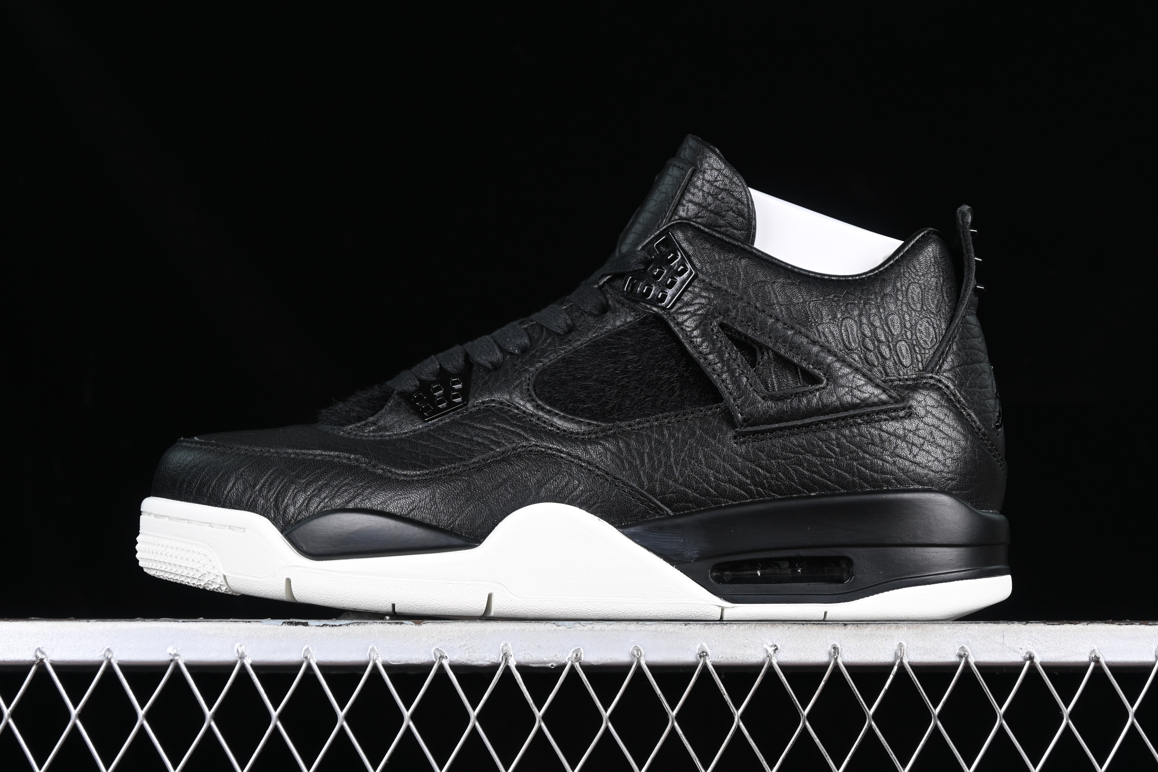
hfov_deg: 27.0
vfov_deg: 18.2
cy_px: 386
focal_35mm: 75
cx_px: 579
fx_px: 2412
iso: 160
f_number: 6.3
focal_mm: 50
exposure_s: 1/60
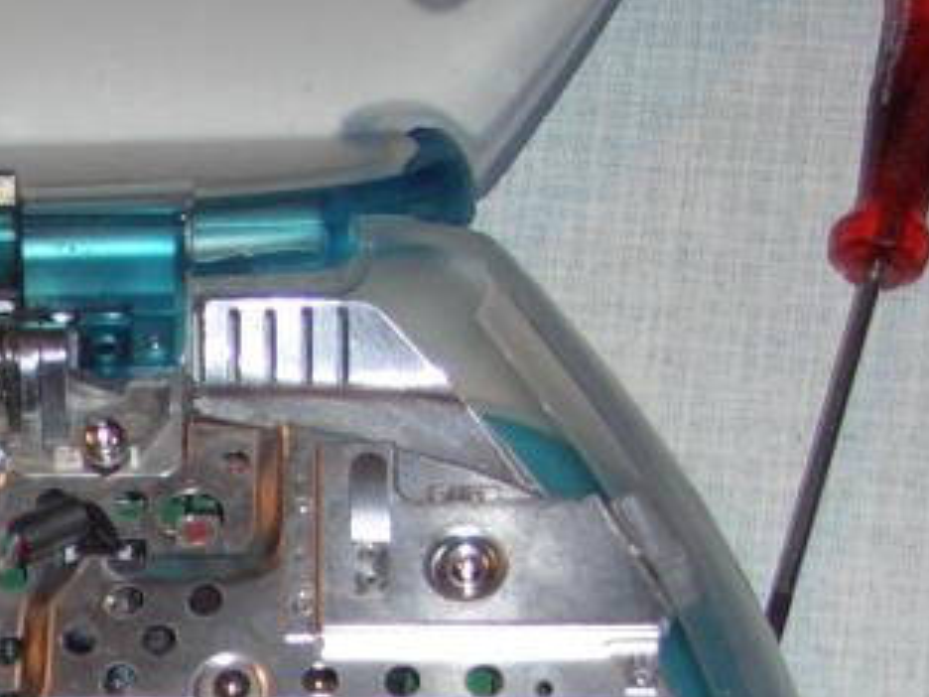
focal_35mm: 141
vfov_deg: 10.1
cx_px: -534
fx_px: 3784
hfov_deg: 13.1
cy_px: 1139
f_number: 3
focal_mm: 9.2
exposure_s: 1/60
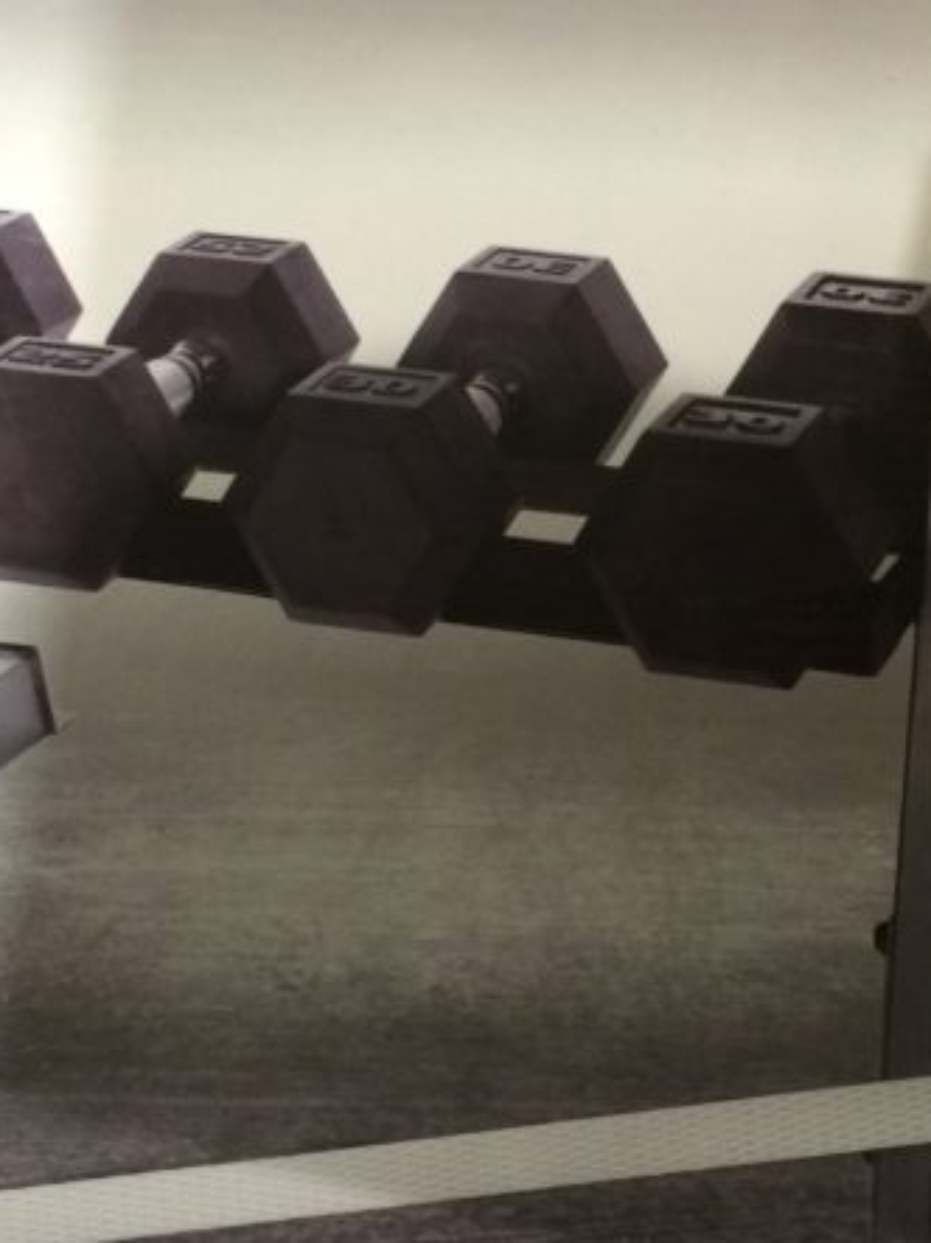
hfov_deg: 21.9
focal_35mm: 67
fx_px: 2404
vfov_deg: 29.0
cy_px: 623
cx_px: 569
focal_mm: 4.15
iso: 125
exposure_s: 1/30
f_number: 2.2
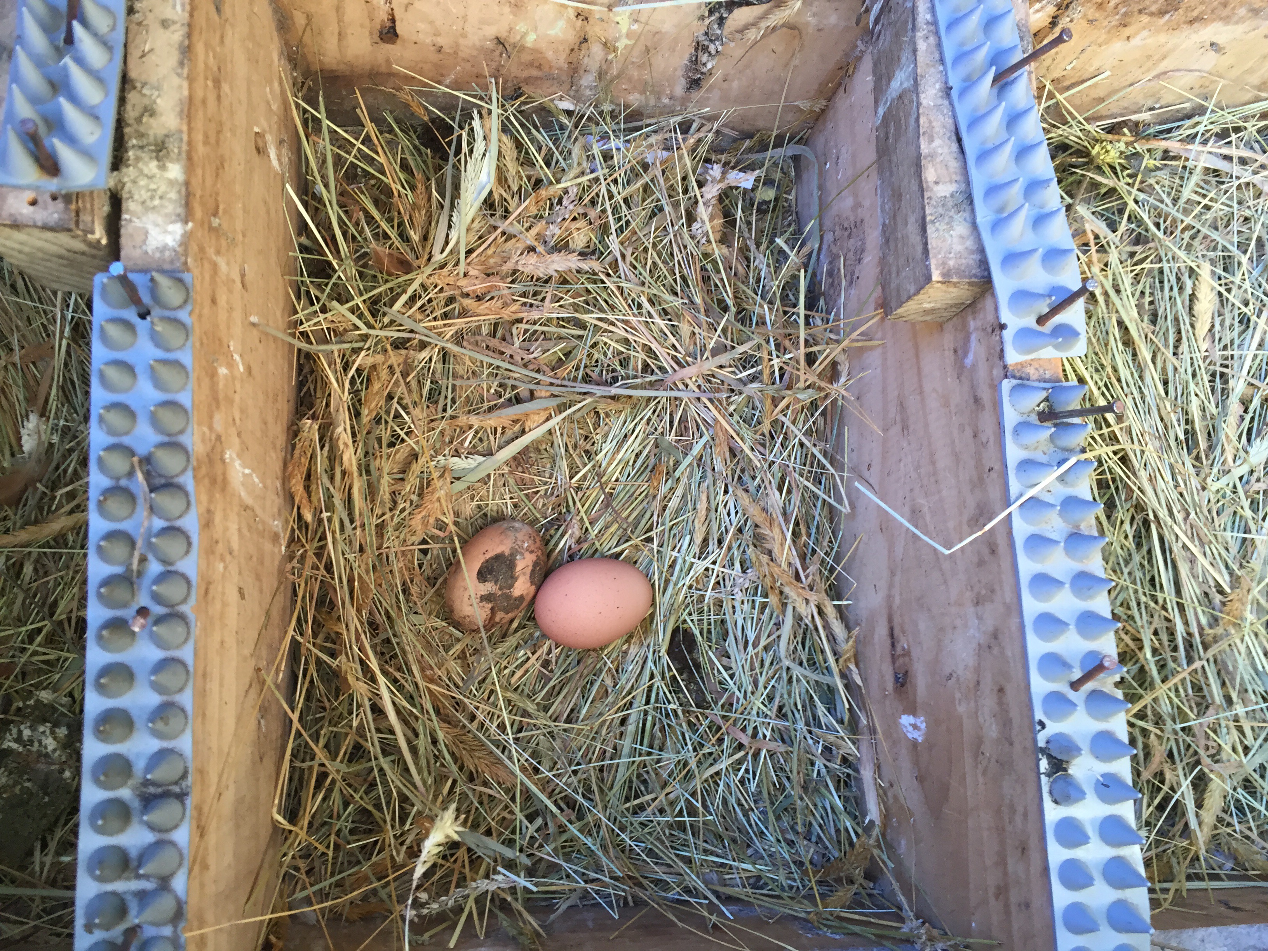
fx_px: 1062
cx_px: 634
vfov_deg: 48.2
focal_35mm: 29
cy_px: 476
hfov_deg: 61.7
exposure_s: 1/33
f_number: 2.2
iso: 32
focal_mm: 4.15
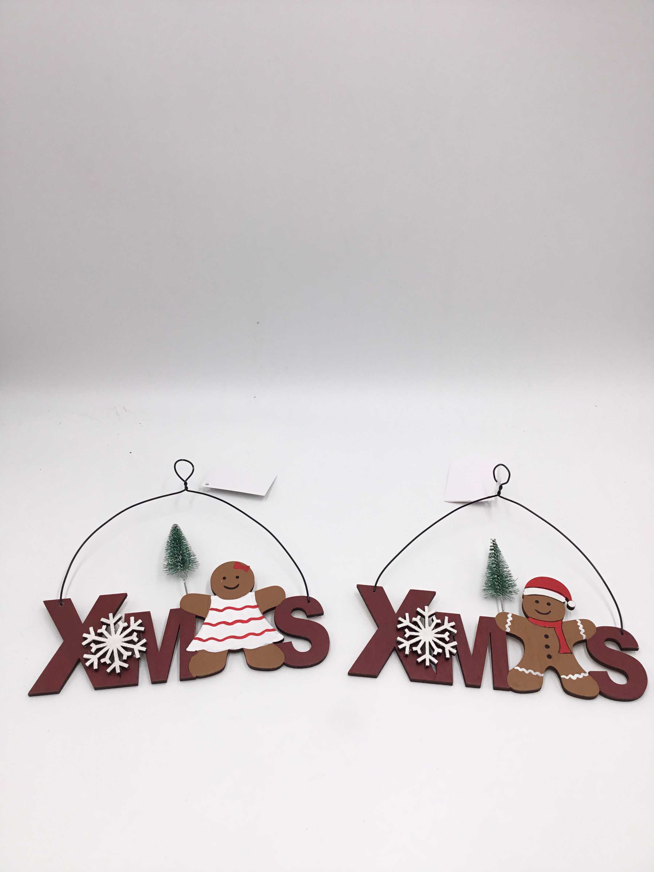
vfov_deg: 58.4
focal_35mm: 31
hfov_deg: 45.4
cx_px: 327
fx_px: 781
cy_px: 436
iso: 25
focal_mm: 3.3
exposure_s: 1/262
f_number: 2.4
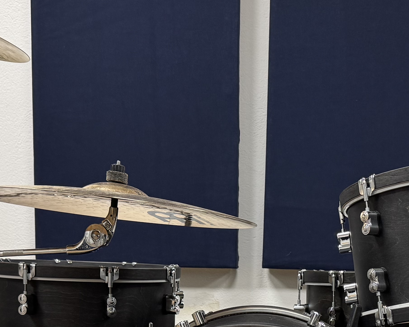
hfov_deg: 25.4
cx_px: 313
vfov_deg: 19.8
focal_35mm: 74
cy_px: 361
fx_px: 896
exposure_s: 1/50
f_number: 1.78
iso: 160
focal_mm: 6.76
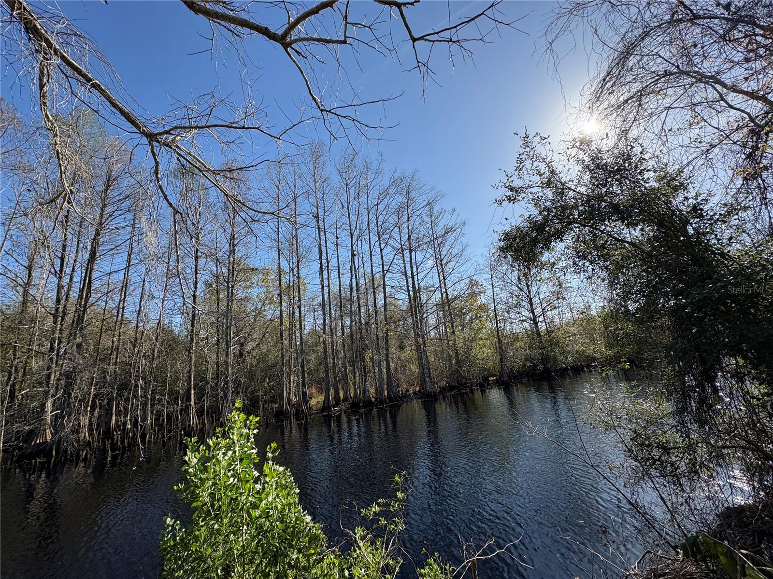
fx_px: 313
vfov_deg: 85.7
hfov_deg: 102.1
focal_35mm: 14
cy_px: 290
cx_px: 386
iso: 40
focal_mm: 2.22
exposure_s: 1/1536
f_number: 2.2
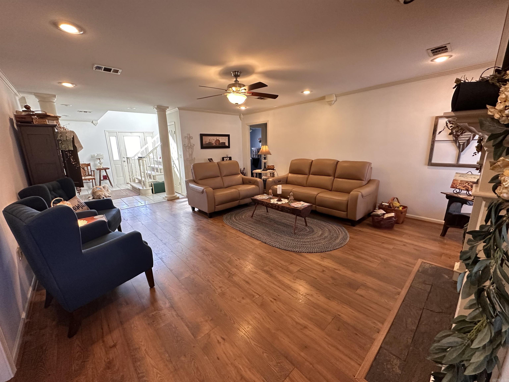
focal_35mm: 14
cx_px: 254
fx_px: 206
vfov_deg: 85.7
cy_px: 191
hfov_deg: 102.1
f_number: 2.2
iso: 320
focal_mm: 2.22
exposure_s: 1/120
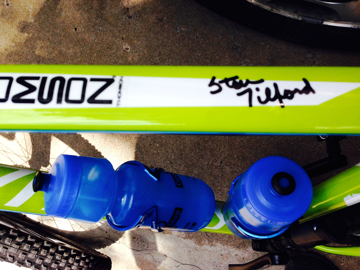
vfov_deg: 42.9
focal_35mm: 33
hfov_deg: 55.4
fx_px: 343
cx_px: 180
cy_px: 135
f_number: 2.4
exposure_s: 1/753
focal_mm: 4.12
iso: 50
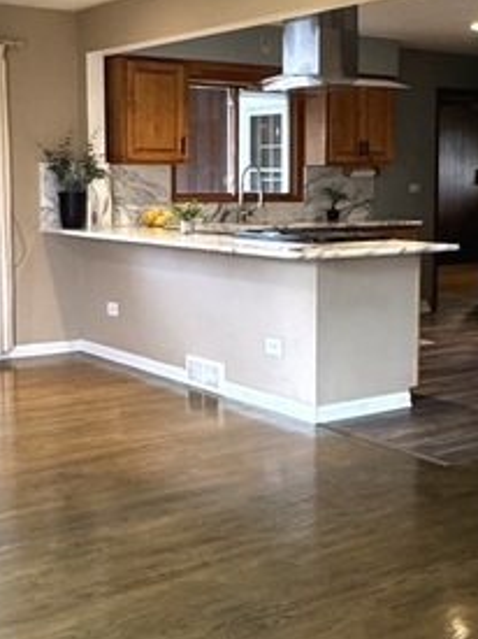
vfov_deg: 34.9
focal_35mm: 55
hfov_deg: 26.5
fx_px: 1013
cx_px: 251
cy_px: 277
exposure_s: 1/60
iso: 400
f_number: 2.2
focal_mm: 2.22
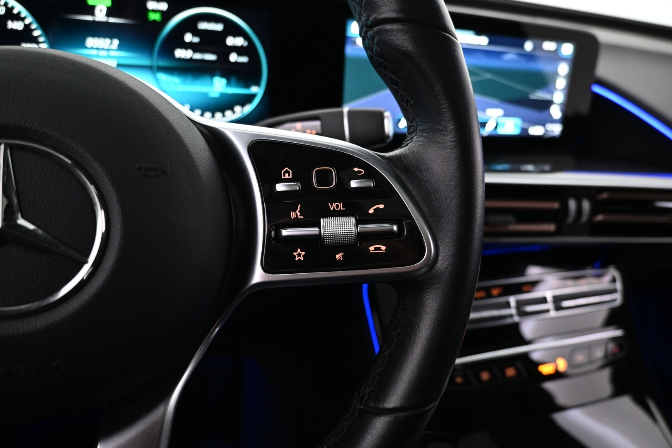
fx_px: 448
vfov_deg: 53.1
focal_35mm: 24
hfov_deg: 73.7
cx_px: 336
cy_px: 224
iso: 1600
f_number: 3.5
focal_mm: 16
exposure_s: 1/25
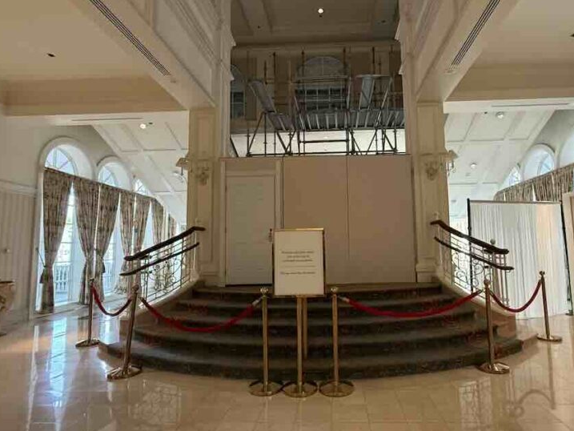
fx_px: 332
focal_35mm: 20
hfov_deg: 81.3
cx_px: 323
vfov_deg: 66.0
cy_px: 218
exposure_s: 1/120
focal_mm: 2.22
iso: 500
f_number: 2.2
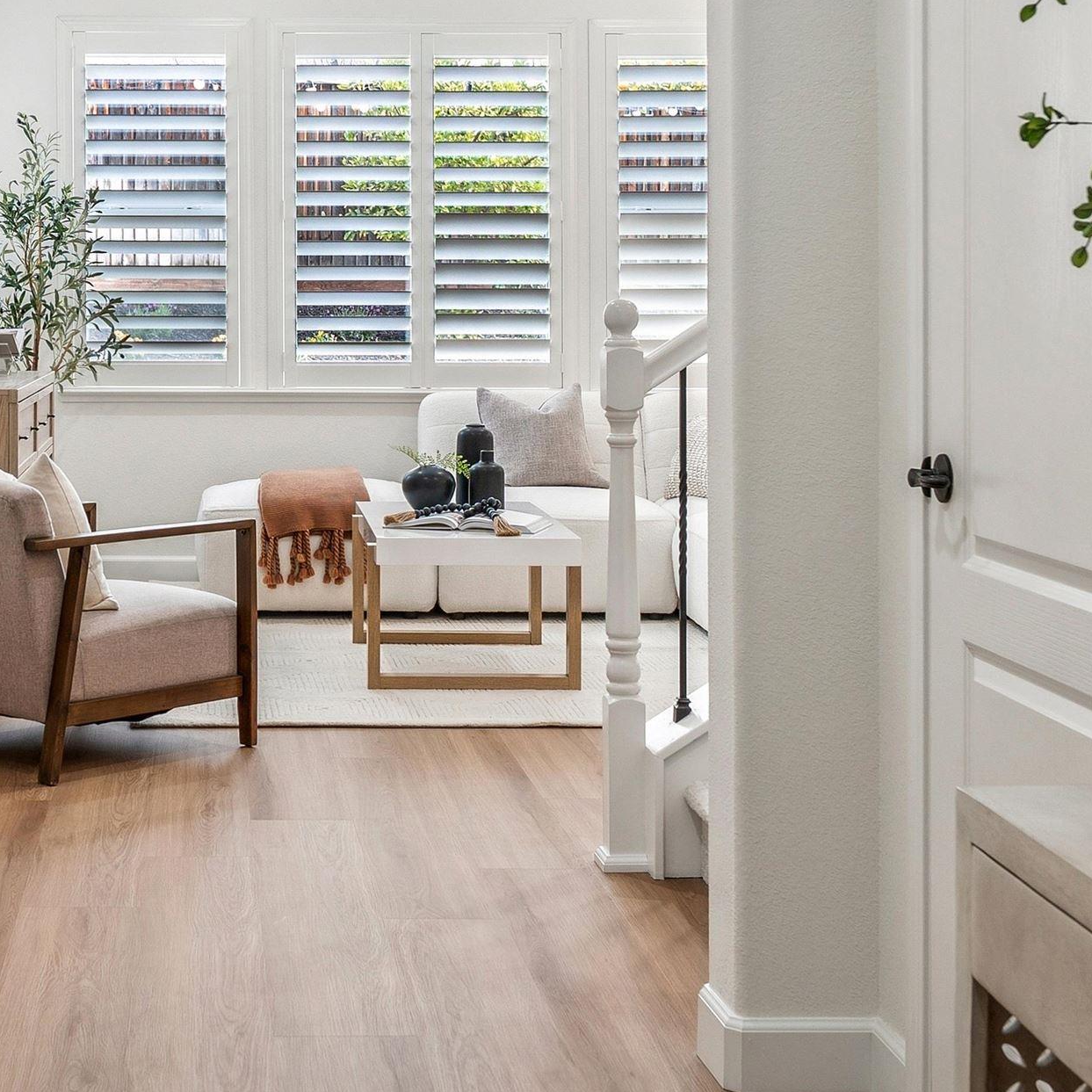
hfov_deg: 26.7
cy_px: 293
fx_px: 2248
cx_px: 208
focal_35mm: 63
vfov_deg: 27.0
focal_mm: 20
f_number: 5.6
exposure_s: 1/15
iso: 200
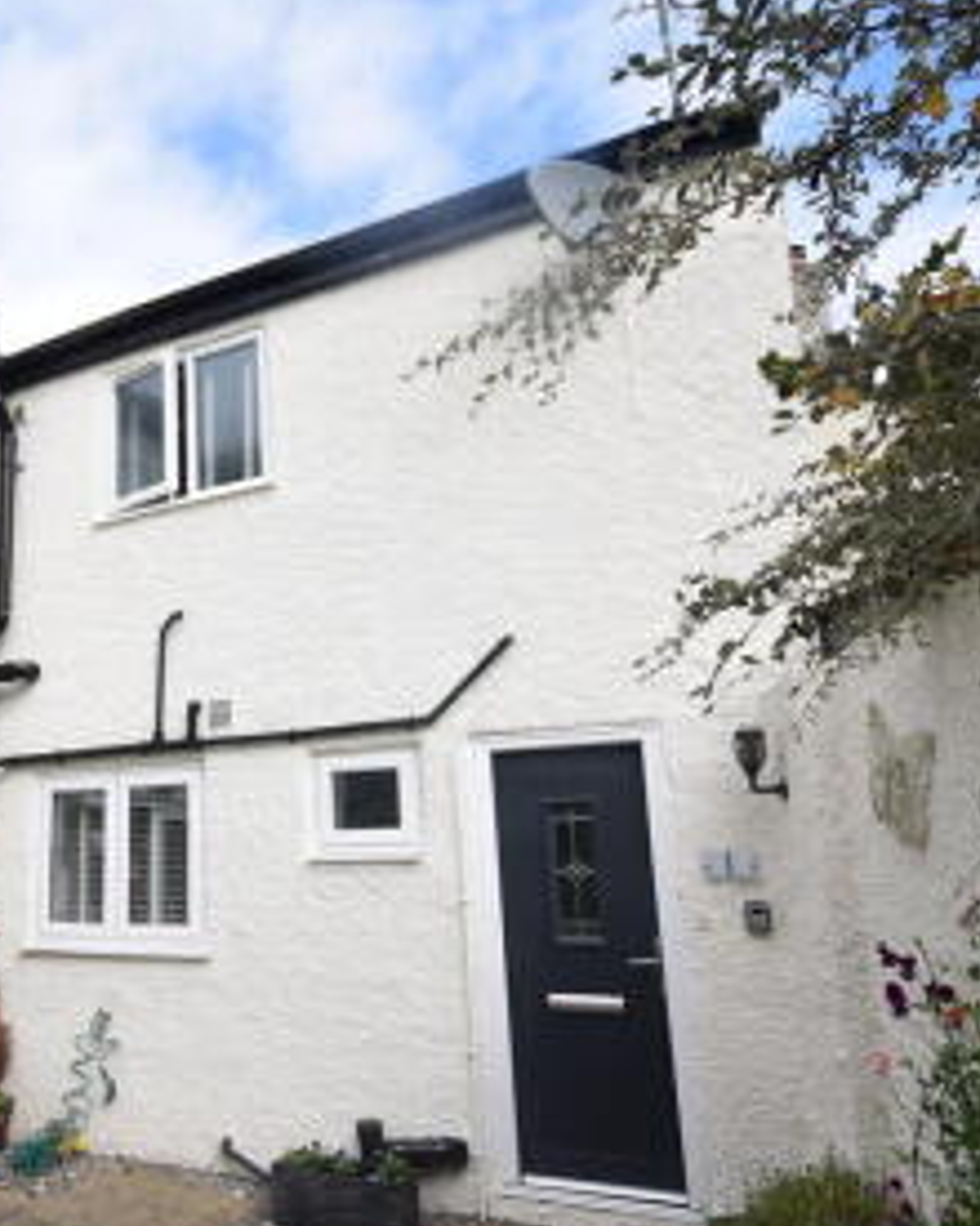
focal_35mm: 27
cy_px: 680
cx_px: 209
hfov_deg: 50.6
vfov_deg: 64.3
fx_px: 972
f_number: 9
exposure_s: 1/320
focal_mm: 11
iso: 200
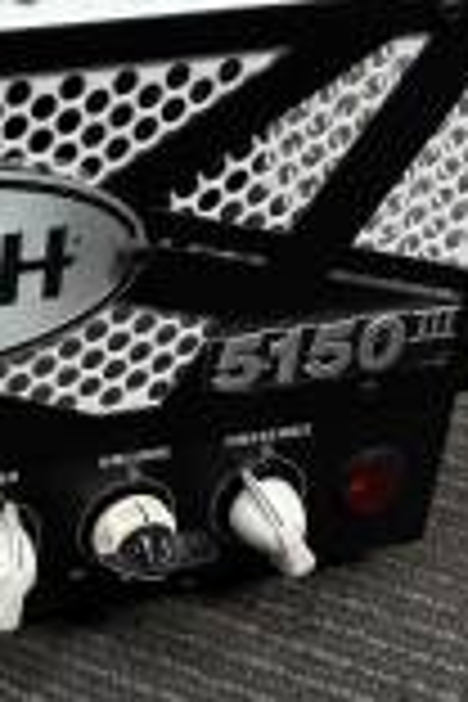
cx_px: -135
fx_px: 1618
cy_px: 360
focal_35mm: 83
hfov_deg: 15.7
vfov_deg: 24.5
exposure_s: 1/120
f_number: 1.78
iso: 125
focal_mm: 6.76
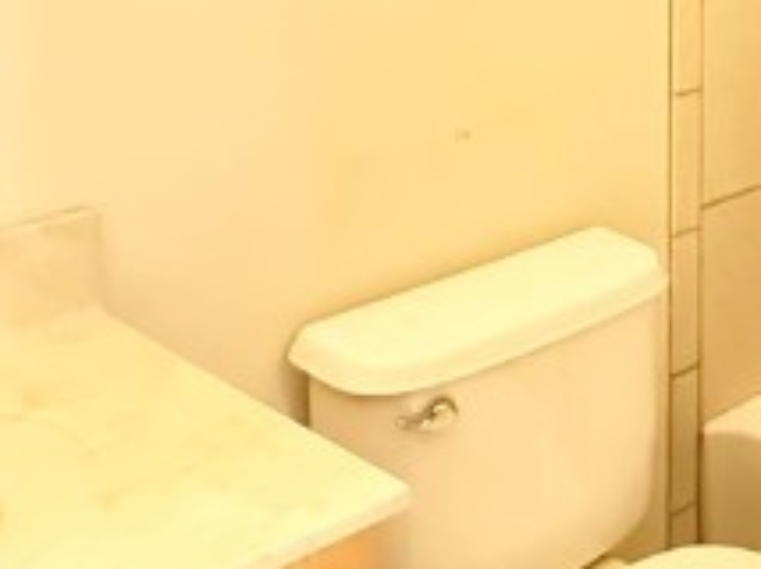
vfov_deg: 19.6
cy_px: -228
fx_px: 1471
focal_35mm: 67
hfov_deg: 24.5
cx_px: 1045
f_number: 2.2
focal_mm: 2.22
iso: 1600
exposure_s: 1/40
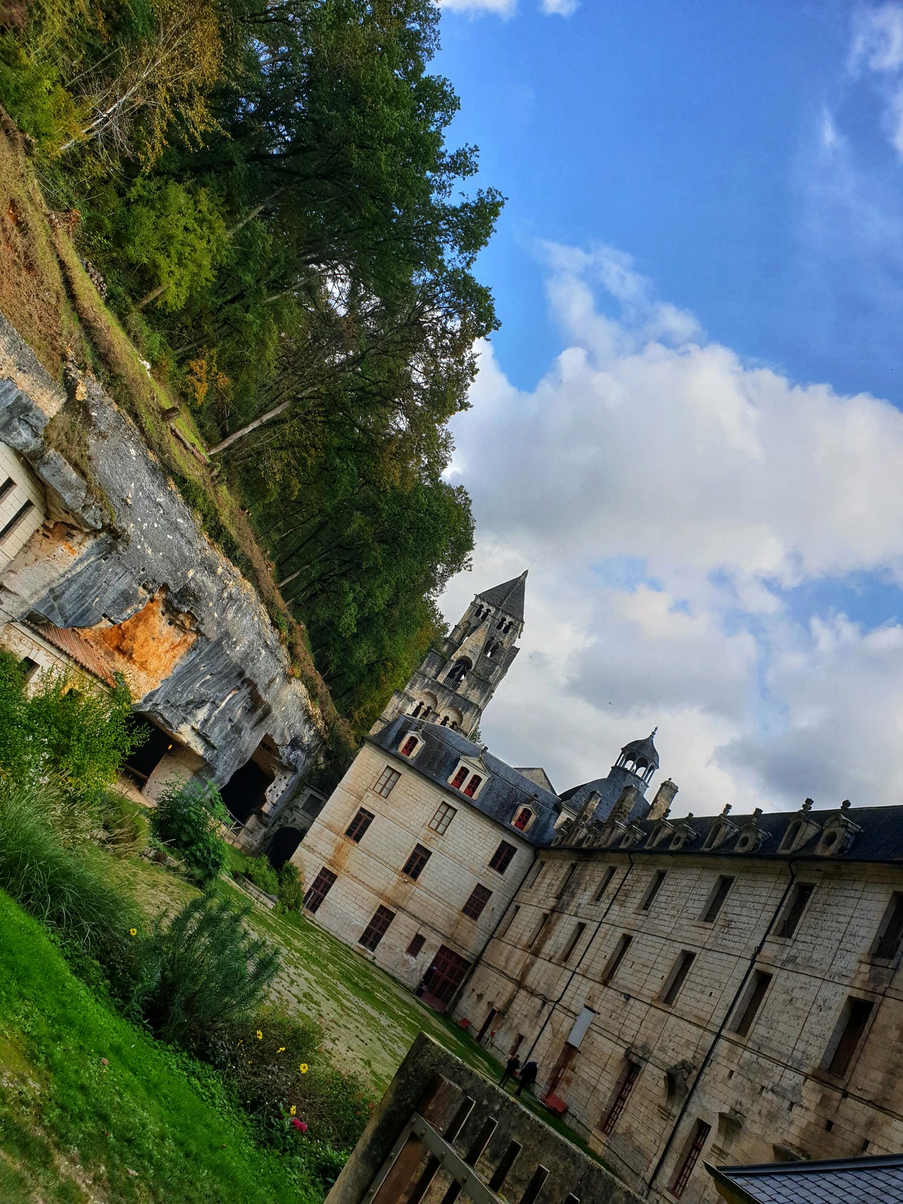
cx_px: 452
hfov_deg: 53.1
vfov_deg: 67.3
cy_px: 602
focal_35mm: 26
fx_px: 904
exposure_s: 1/1196
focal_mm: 4.3
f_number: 2.4
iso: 50
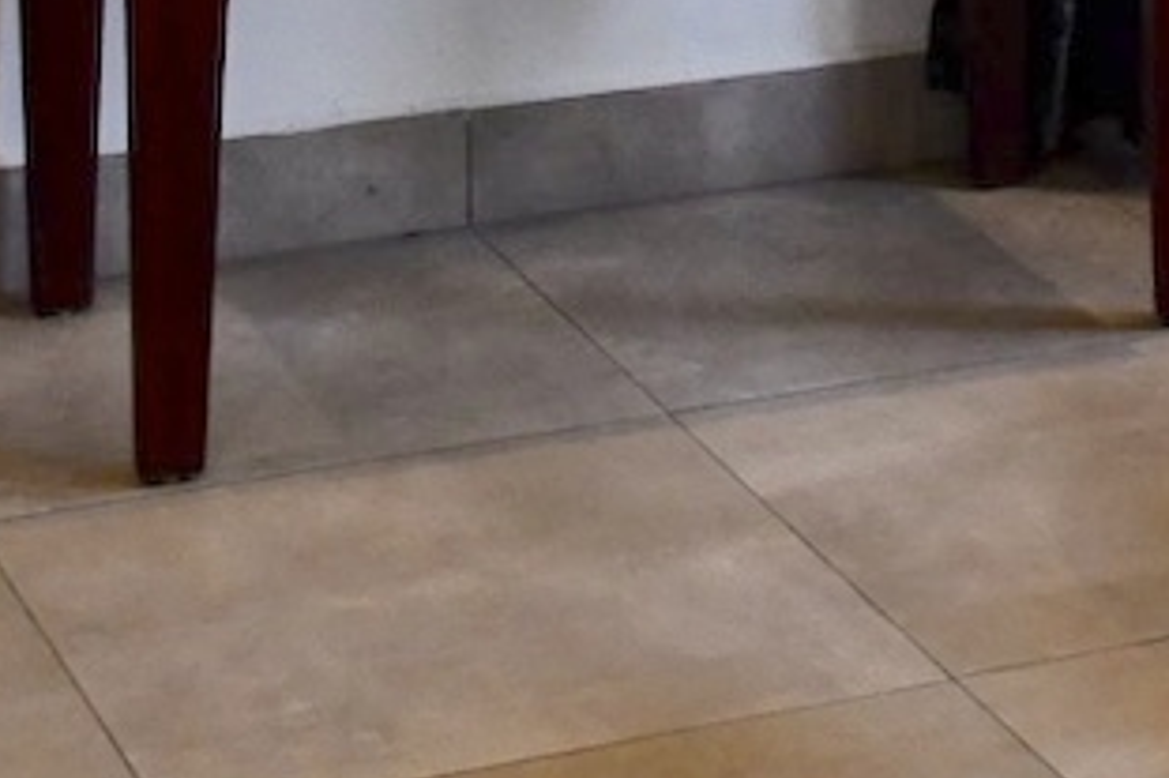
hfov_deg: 13.7
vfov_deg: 8.9
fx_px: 4803
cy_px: -532
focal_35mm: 148
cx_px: 1184
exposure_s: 1/160
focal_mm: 24
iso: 800
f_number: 3.8
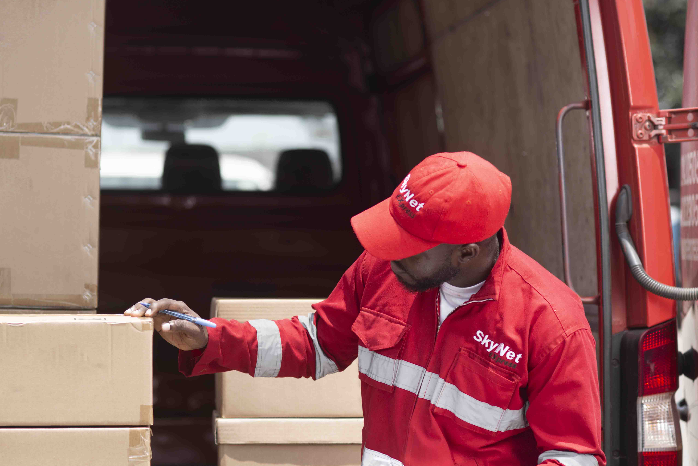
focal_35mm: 122
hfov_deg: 16.8
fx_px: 2366
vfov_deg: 11.2
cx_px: 303
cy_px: 325
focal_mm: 85
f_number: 2.8
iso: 100
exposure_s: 1/1000
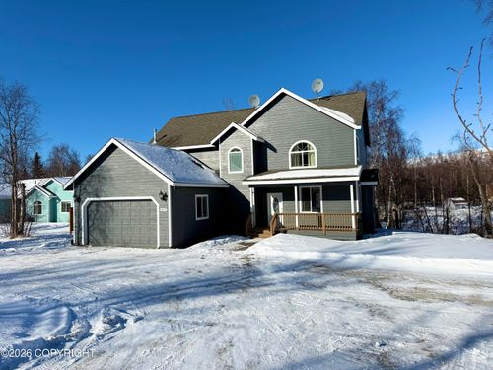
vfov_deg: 56.8
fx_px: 342
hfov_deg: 71.6
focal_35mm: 24
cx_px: 246
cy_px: 185
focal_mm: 6.76
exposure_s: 1/11905
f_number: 1.78
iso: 80
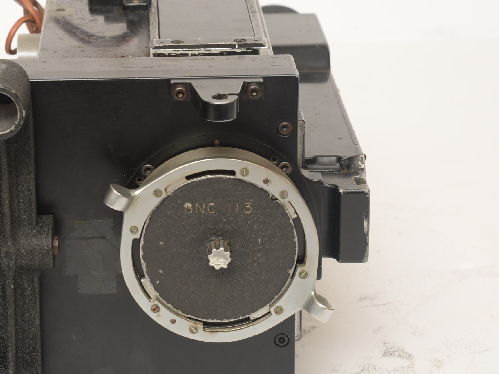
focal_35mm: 143
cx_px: 122
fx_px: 2061
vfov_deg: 10.4
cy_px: 215
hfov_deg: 13.8
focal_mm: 85
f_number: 11
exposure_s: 1/125
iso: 400
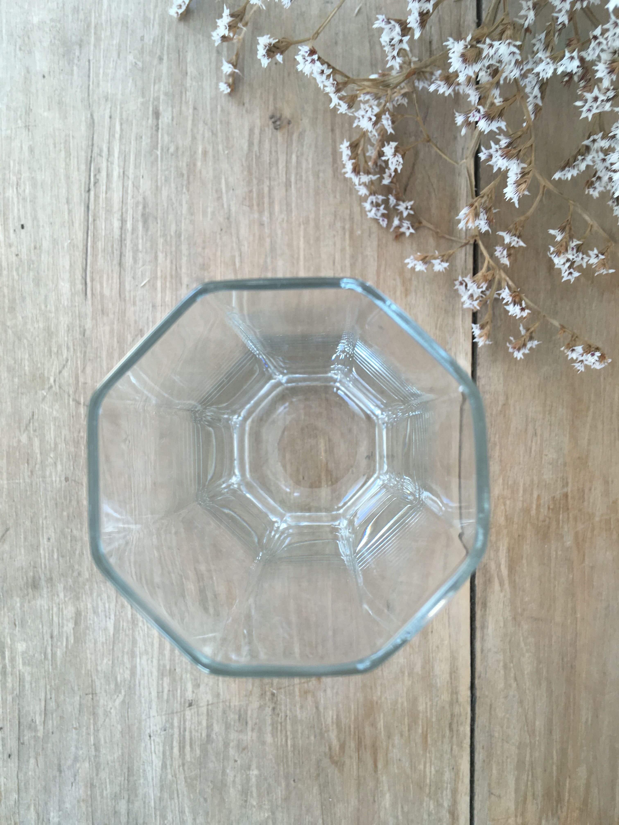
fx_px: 691
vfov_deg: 61.7
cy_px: 412
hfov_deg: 48.2
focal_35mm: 29
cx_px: 310
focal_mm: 4.15
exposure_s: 1/50
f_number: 2.2
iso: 32
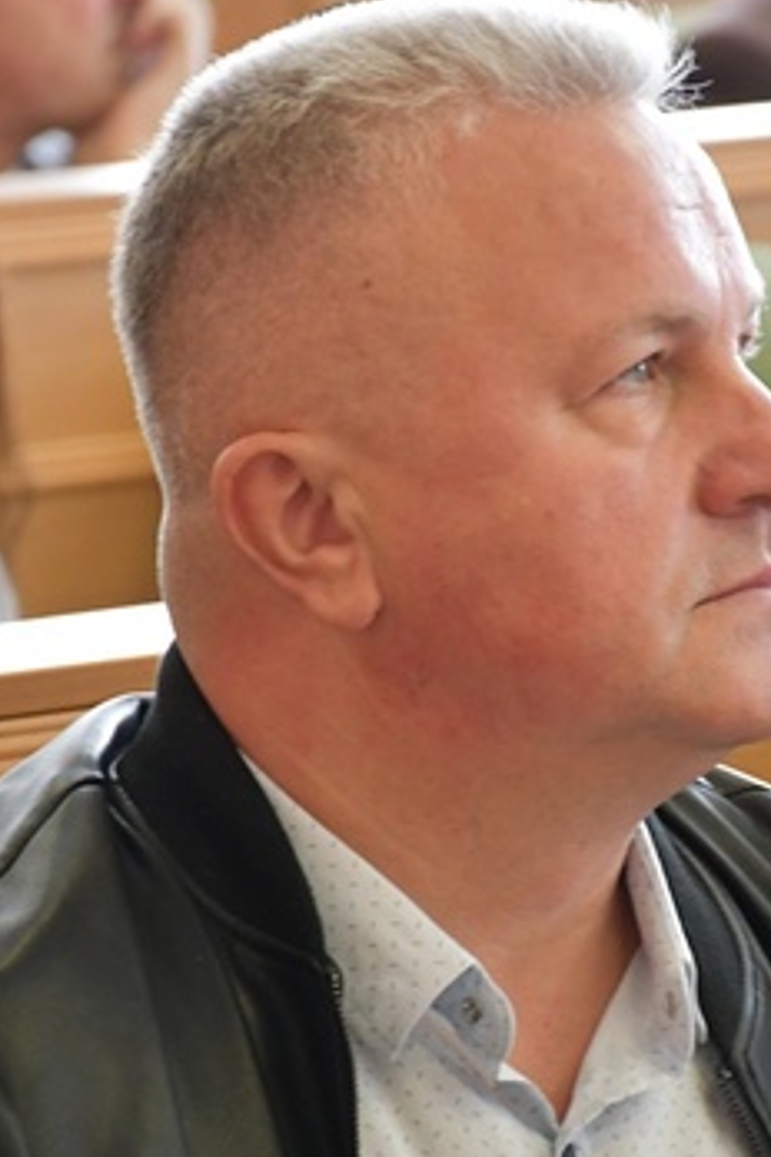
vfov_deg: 7.5
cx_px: 562
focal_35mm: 276
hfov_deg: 5.0
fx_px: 8866
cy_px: 660
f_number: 5.6
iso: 3200
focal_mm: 100
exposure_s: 1/80
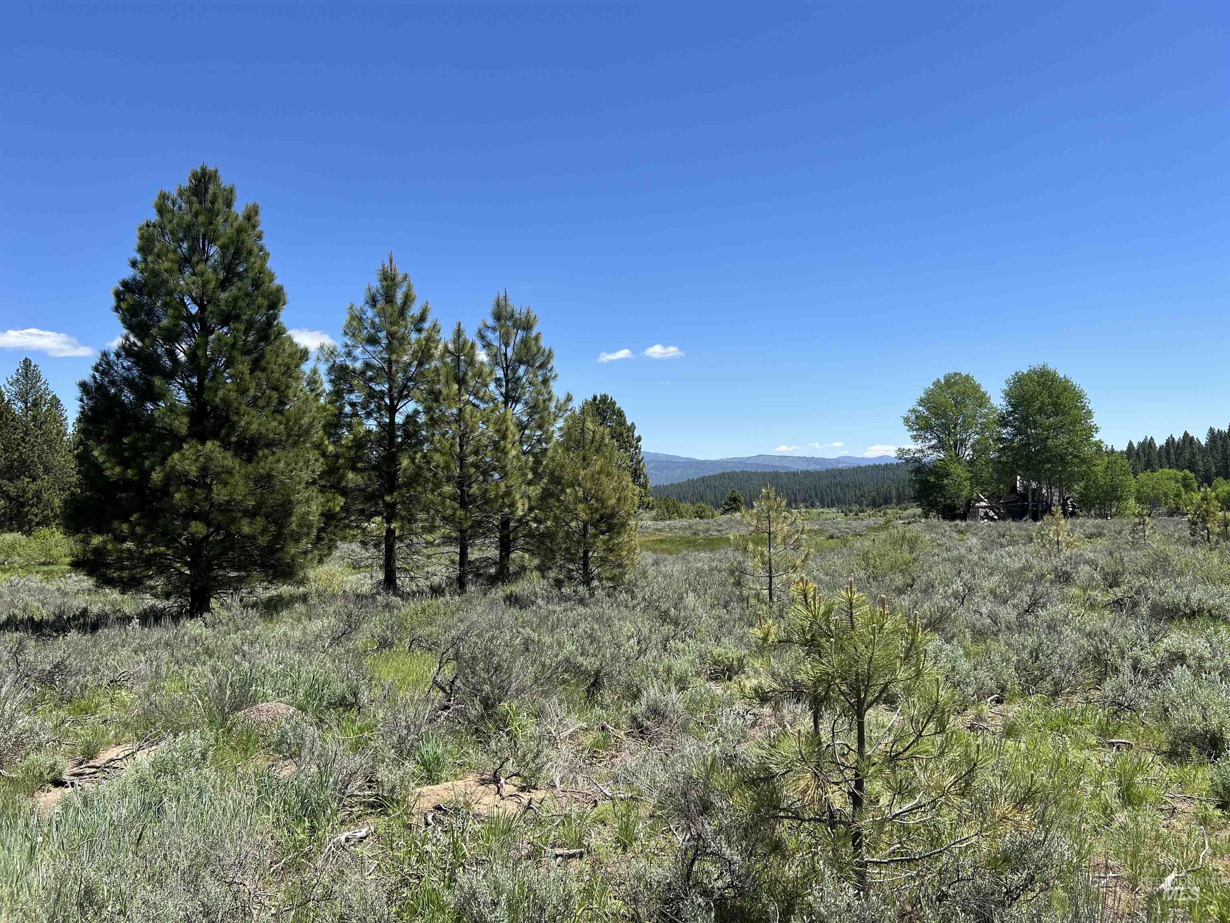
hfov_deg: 67.3
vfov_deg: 53.1
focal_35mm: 26
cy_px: 462
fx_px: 924
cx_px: 615
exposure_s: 1/3257
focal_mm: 5.7
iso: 50
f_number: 1.5
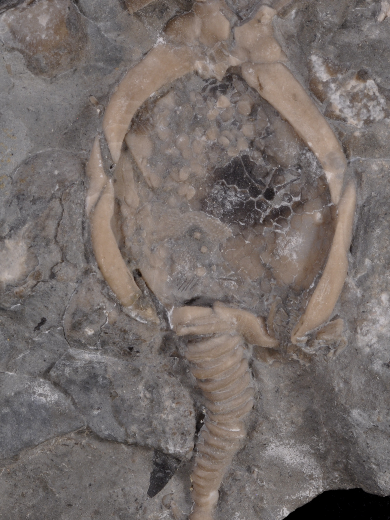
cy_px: 164
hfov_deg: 11.4
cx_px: 245
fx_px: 1952
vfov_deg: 15.1
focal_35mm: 130
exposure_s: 1/10
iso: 200
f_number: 40
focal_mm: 60
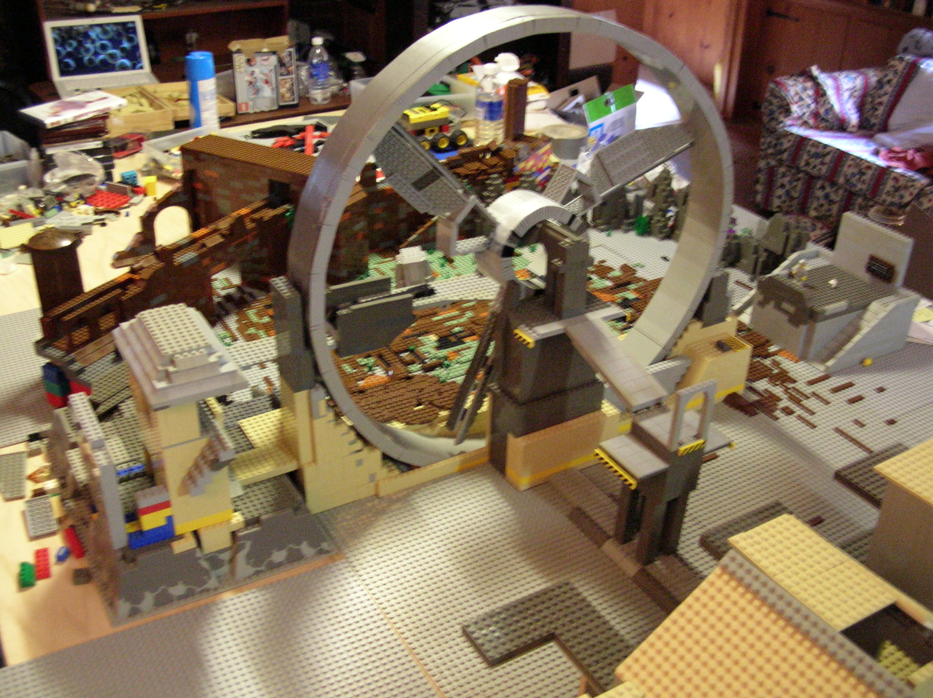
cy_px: 349
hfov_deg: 51.4
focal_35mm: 36
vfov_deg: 39.6
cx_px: 466
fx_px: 969
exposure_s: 1/3.9
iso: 300
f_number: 2.7
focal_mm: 6
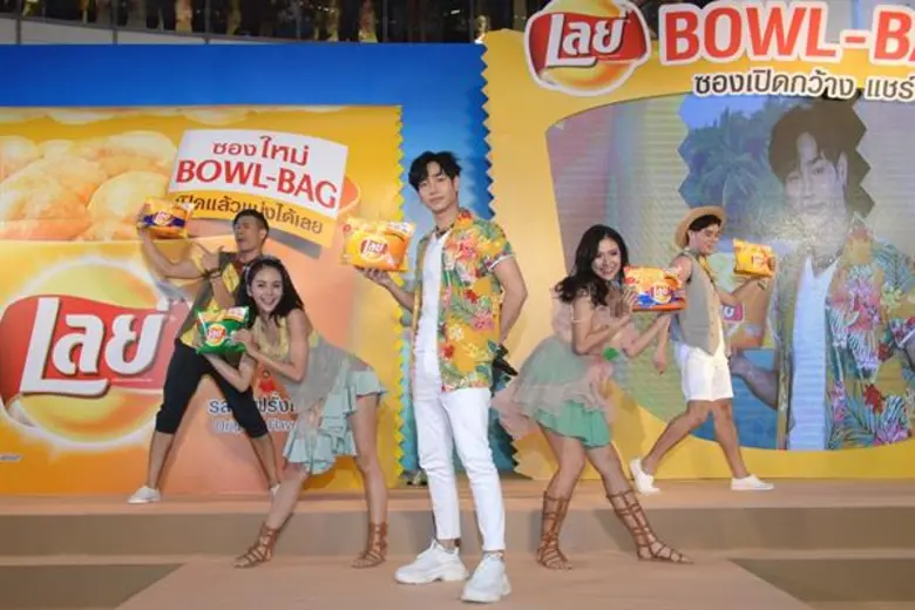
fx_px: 1067
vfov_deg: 31.9
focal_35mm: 42
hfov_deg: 46.4
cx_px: 458
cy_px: 305
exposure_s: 1/200
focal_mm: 42
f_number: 5
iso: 1250
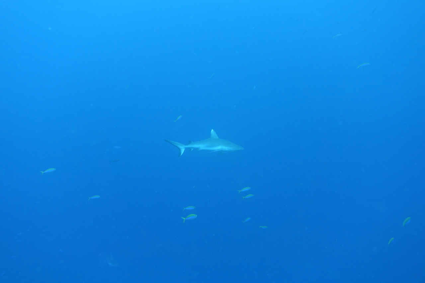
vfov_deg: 42.3
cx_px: 212
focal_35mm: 31
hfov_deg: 60.3
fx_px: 366
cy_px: 142
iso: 125
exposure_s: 1/60
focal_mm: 11.45
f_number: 2.8
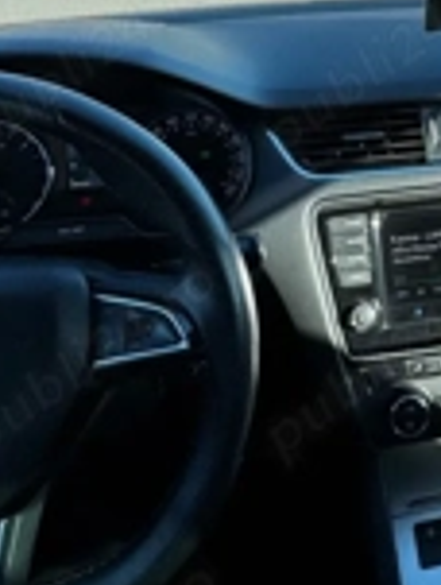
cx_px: 468
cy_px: 105
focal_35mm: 37
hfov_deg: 34.3
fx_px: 626
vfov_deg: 46.9
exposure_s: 1/416
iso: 40
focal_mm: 2.22
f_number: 2.2
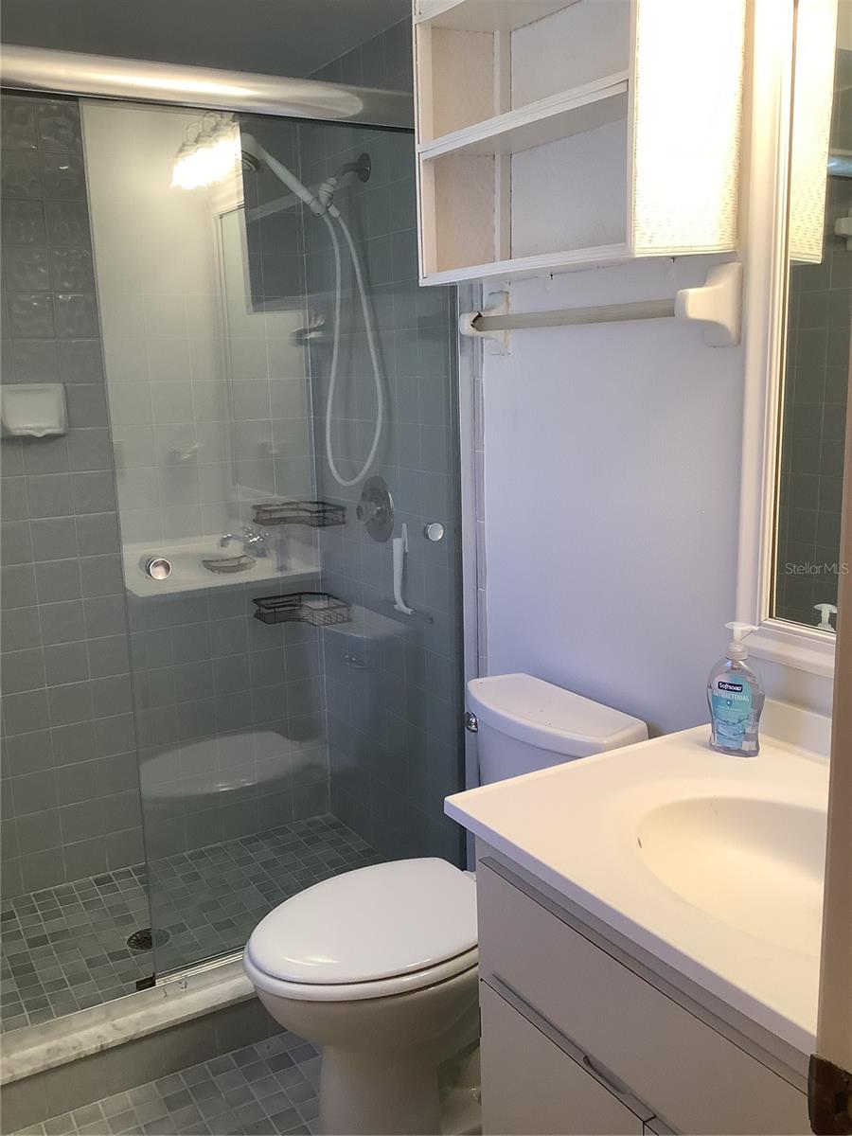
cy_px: 568
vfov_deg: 58.4
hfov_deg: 45.4
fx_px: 1017
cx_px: 426
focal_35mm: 31
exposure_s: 1/60
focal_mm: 3.3
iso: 125
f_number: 2.4
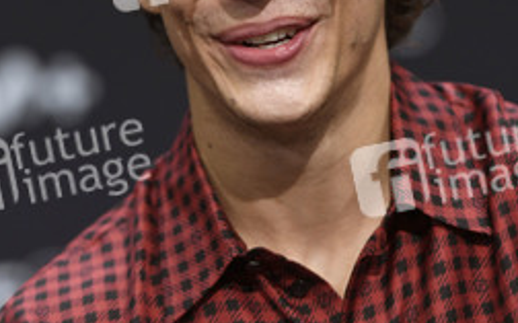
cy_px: 66
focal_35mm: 259
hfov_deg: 8.1
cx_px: 269
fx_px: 3653
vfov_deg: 5.1
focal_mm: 160
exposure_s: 1/200
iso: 1250
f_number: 3.5
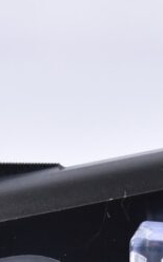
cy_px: 332
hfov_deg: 3.2
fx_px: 2896
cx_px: 478
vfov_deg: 5.1
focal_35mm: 407
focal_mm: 55
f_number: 5.6
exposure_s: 1/40
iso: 640
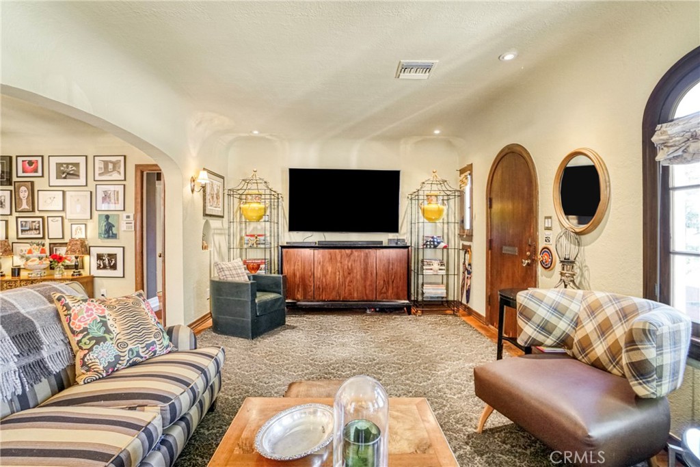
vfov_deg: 77.3
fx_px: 292
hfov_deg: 100.4
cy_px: 234
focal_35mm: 15
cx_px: 350
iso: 5000
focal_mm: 10
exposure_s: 1/40
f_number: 4
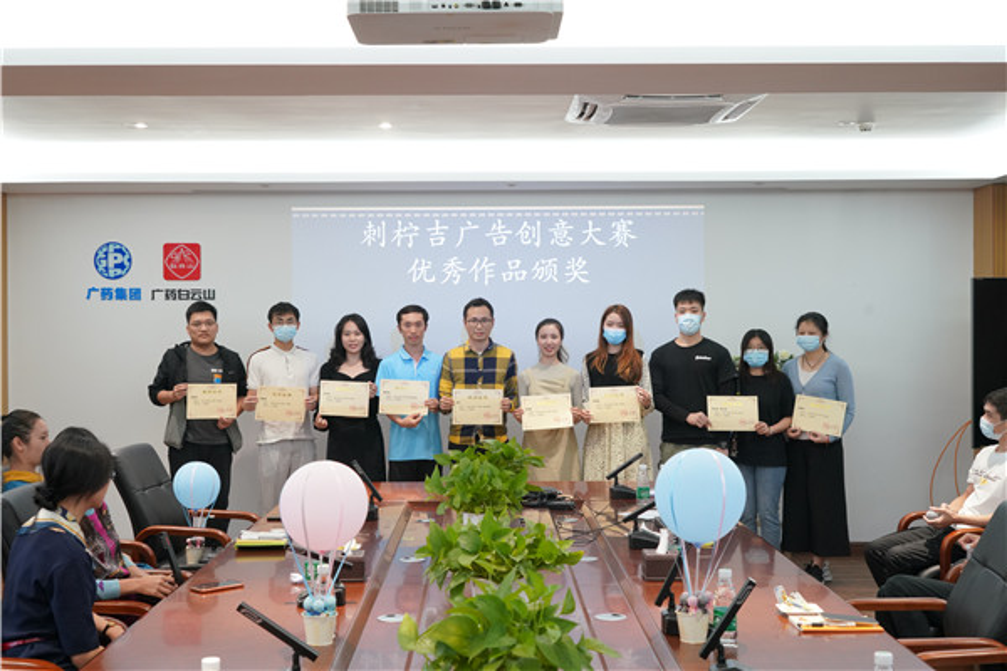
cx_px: 504
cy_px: 336
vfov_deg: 31.2
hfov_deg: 45.4
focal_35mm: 43
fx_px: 1203
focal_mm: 43
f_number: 8
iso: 2500
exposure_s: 1/30
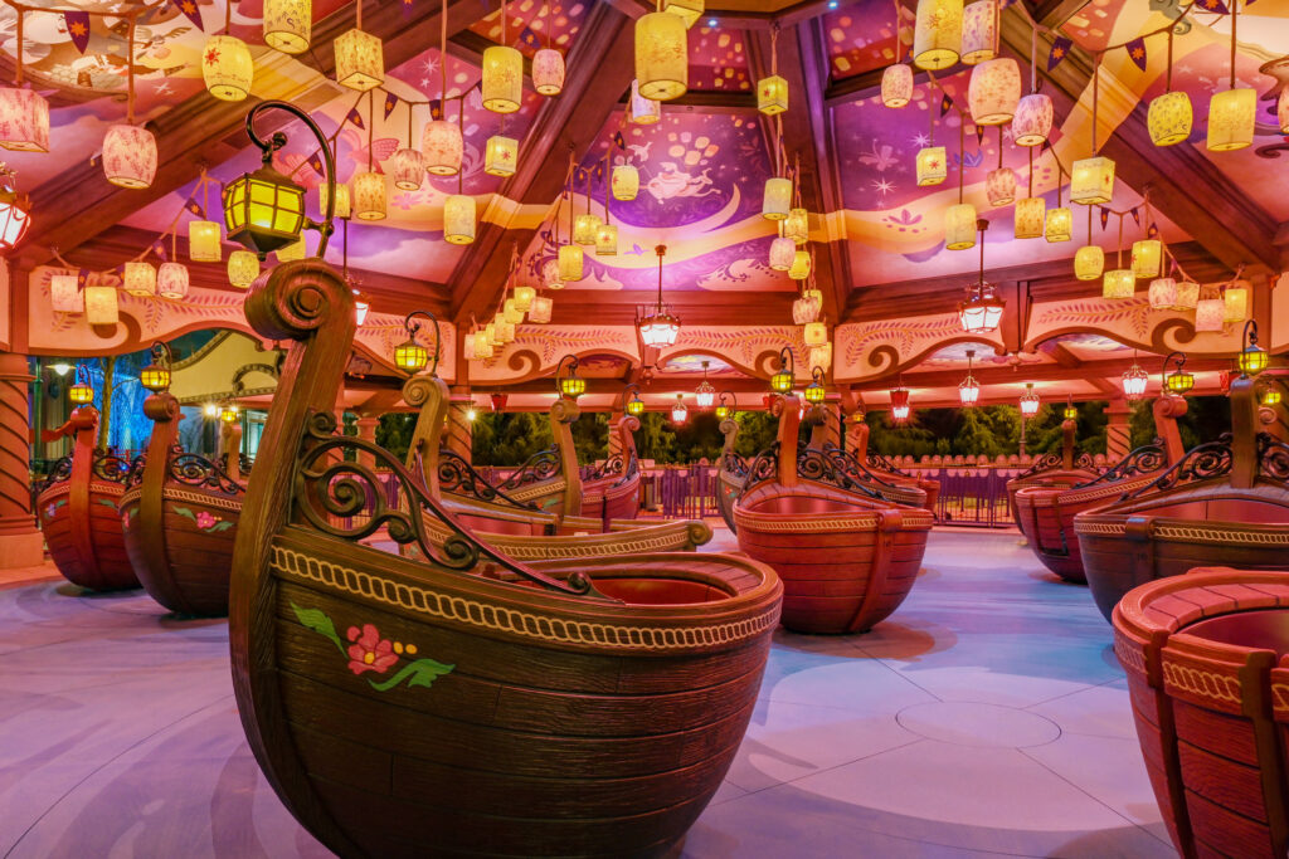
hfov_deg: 73.7
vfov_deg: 53.1
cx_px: 644
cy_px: 430
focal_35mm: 24
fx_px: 859
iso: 500
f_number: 13
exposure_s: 2.5
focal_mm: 24
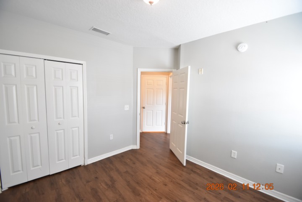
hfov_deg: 100.4
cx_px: 151
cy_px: 101
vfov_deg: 77.3
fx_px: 126
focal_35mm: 15
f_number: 3.5
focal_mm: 10
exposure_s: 1/20
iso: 800
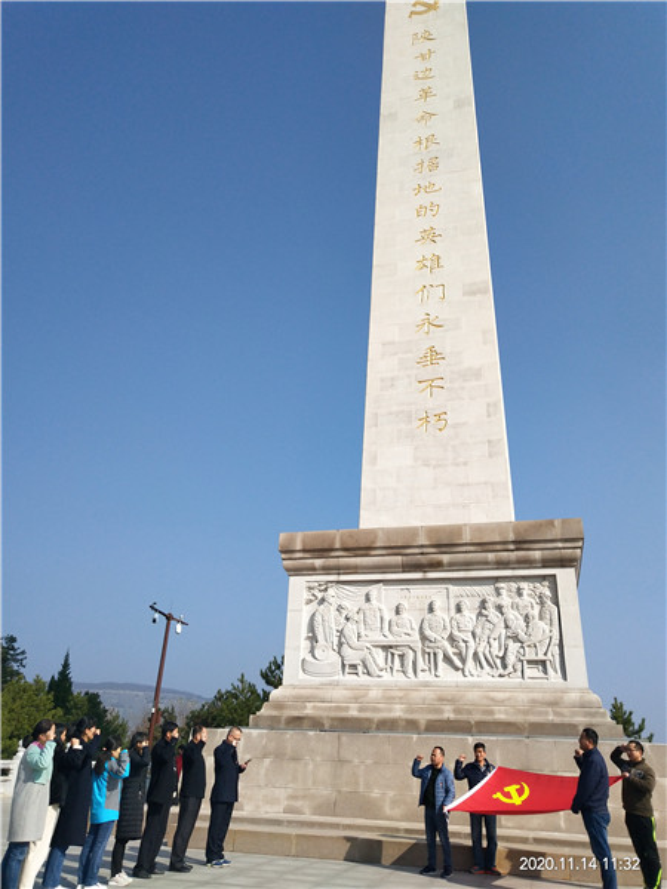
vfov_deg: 60.0
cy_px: 444
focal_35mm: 30
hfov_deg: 46.8
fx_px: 771
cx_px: 334
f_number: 1.8
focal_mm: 3.95
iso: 50
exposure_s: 1/2593
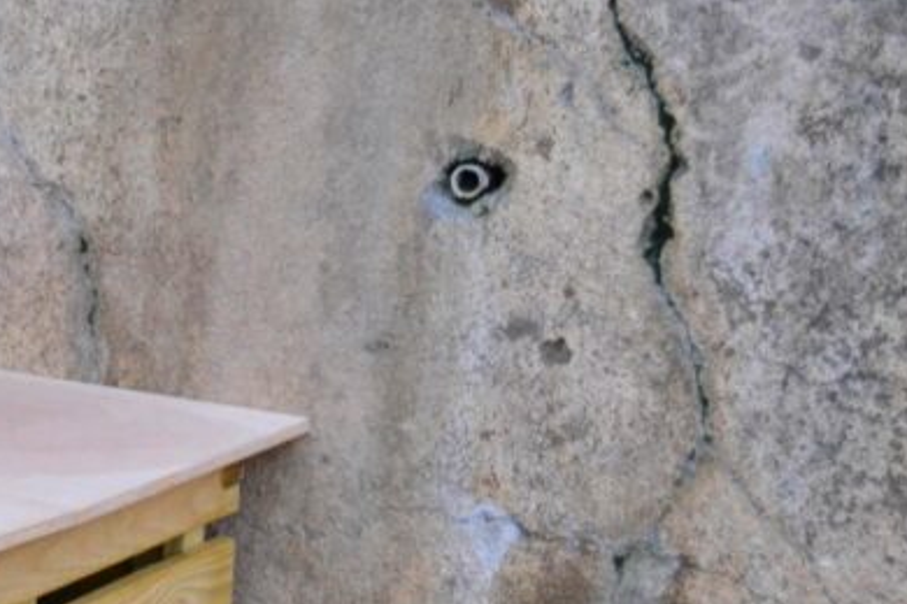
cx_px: -251
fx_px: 2721
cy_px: 604
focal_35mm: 108
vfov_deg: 12.5
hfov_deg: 17.8
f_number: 4
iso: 2200
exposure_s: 1/60
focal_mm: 24
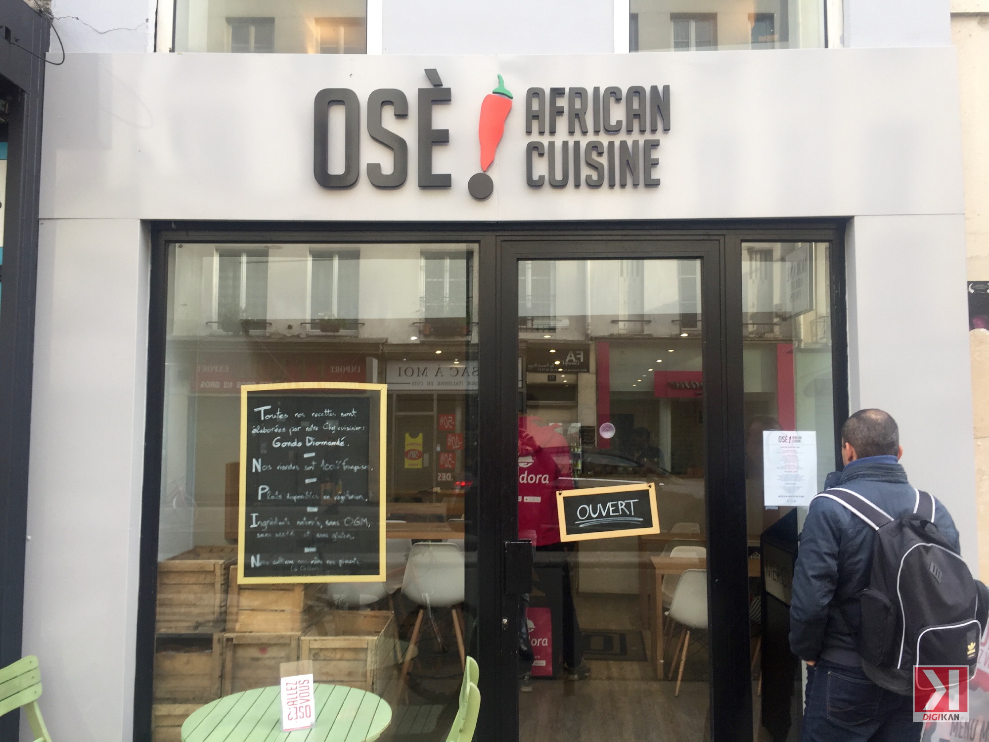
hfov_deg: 61.7
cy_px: 371
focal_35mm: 29
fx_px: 829
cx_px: 494
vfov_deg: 48.2
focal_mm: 4.15
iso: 32
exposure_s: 1/100
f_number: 2.2
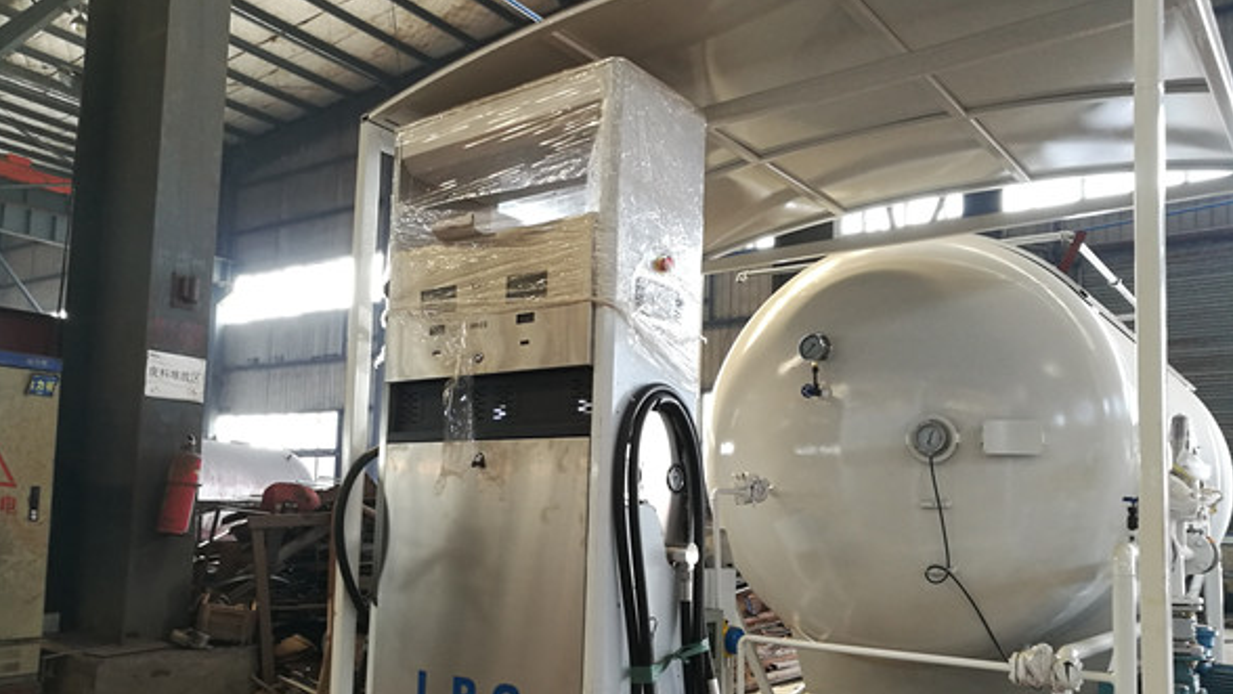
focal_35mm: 30
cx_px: 608
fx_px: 981
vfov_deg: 38.7
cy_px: 428
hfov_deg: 64.3
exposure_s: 1/40
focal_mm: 4.5
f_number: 2.2
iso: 160
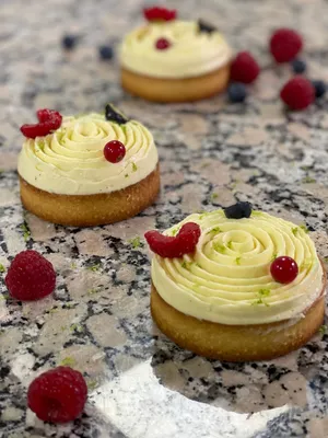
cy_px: 219
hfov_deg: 22.9
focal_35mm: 64
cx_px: 164
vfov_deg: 30.3
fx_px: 809
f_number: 2.2
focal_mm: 7.5
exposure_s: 1/100
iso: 200
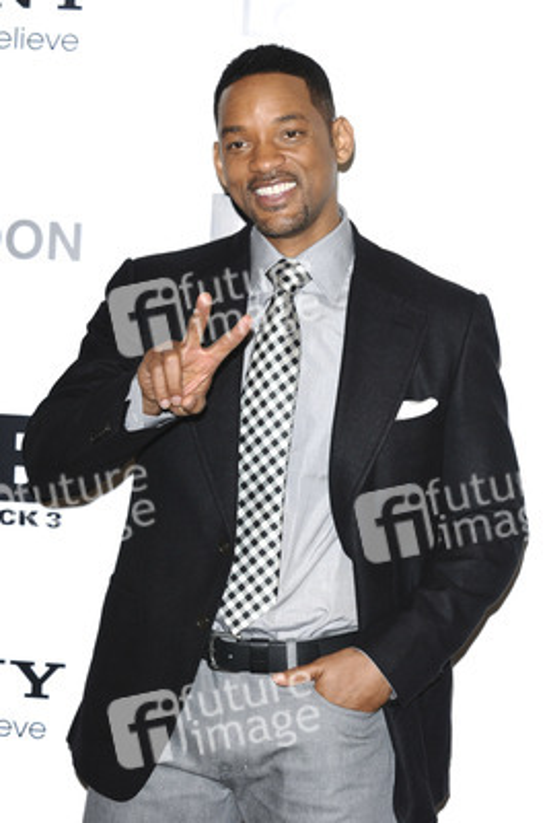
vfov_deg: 17.1
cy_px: 412
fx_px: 2742
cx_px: 274
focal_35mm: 120
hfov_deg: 11.4
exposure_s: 1/200
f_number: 4.5
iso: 320
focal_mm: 80
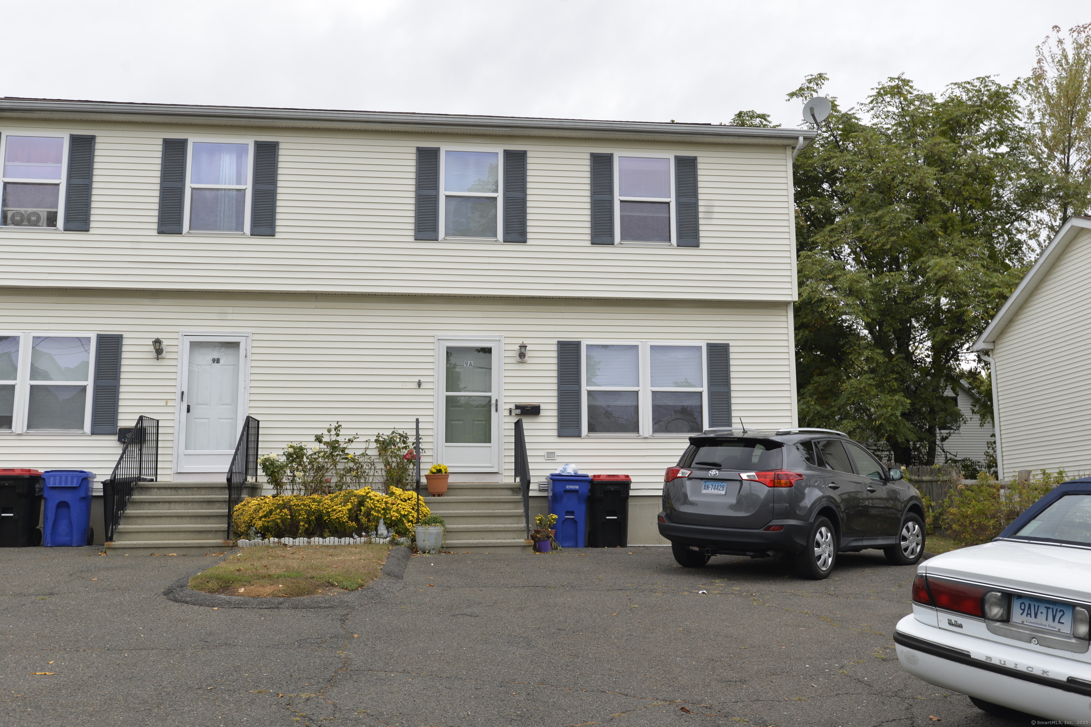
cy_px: 364
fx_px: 1061
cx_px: 546
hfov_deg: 54.4
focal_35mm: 35
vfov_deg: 37.9
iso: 200
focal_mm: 35
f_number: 8
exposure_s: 1/250
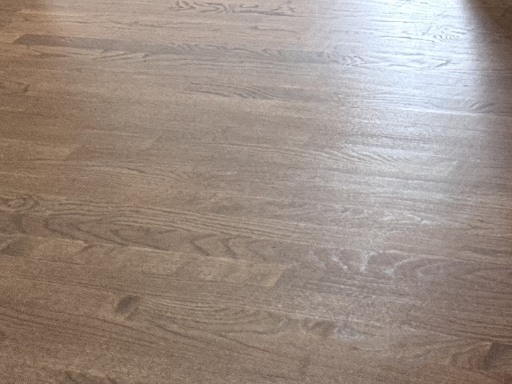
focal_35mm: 53
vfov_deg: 22.3
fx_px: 784
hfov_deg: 28.1
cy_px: -204
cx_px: 705
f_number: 2.2
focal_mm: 2.22
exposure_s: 1/120
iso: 160
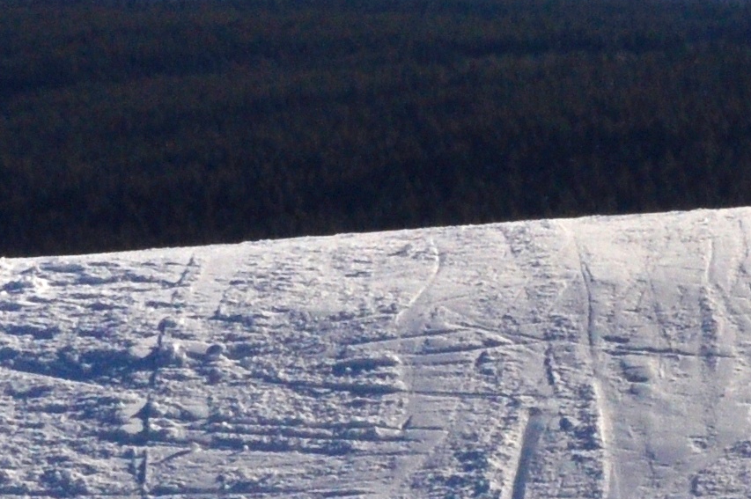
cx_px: 1578
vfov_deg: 3.6
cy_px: 103
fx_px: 7857
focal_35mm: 377
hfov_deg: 5.3
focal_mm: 50
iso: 320
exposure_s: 1/500
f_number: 22
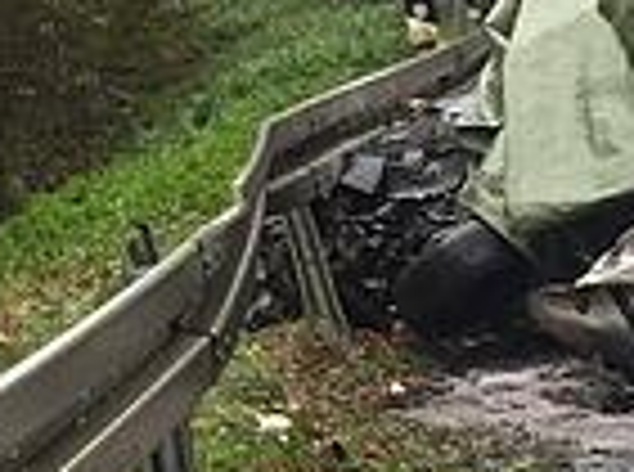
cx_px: 504
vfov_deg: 7.5
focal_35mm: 198
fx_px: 3617
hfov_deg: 10.0
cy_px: 207
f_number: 2.2
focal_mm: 4.15
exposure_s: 1/50
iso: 32
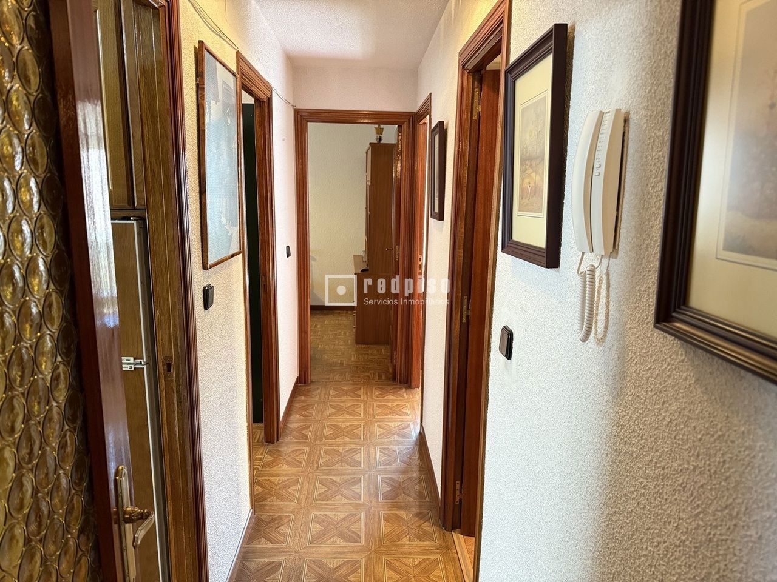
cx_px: 388
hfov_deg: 71.6
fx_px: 539
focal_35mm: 24
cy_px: 291
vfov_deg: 56.8
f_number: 1.78
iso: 400
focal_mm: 6.76
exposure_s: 1/50
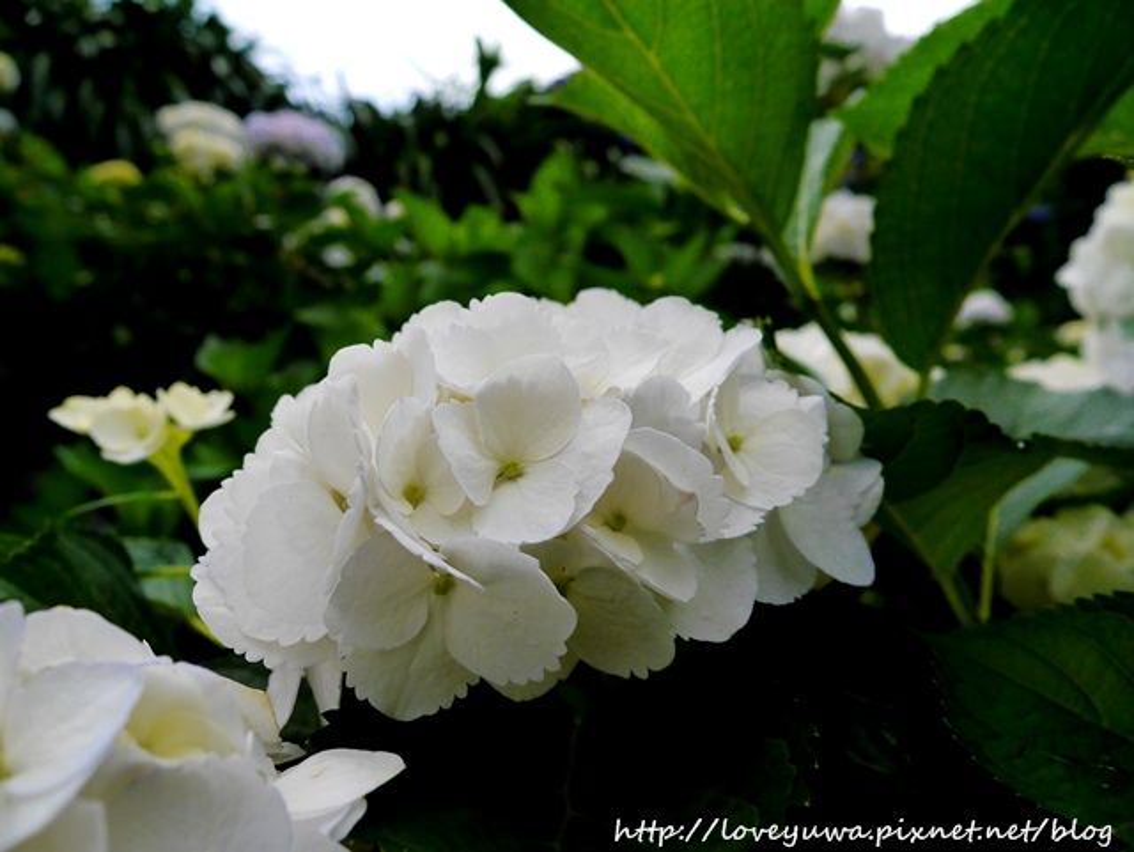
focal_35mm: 28
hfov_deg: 63.4
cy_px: 426
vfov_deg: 49.8
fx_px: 918
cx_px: 567
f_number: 5.6
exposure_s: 1/2500
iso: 800
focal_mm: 14
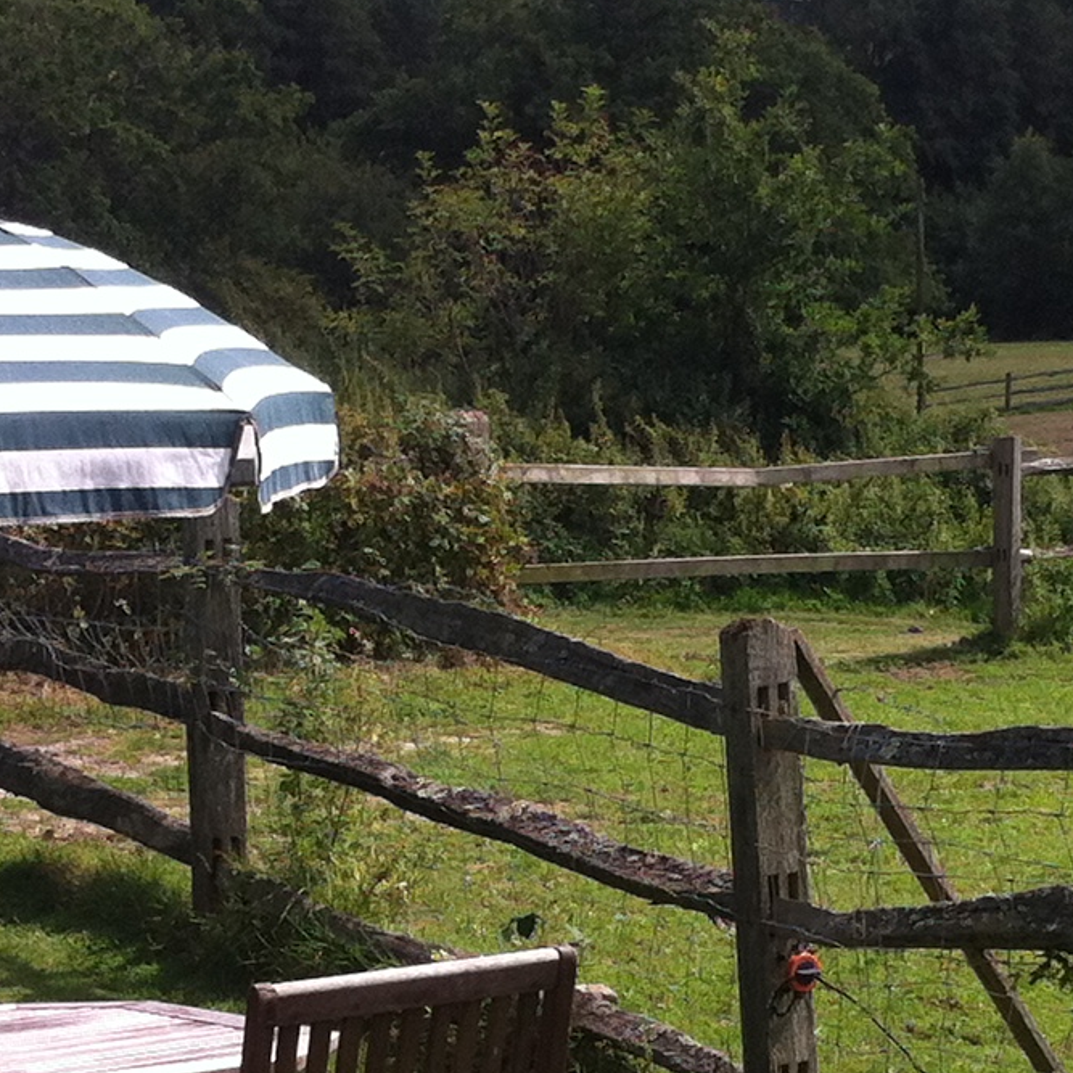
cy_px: 660
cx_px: 840
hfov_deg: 14.5
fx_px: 4208
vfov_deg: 14.5
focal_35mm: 120
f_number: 2.8
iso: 80
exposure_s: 1/838
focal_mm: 3.85
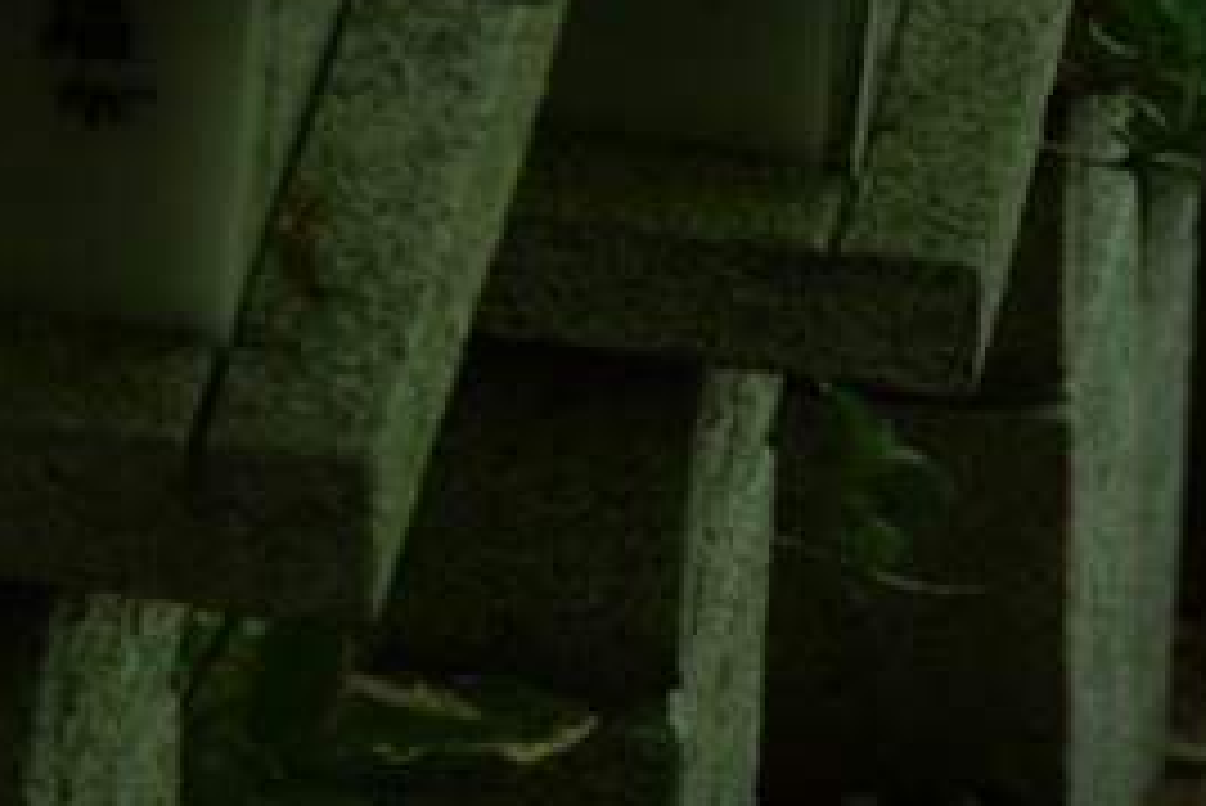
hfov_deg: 2.8
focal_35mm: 745
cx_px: 1058
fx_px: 24970
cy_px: -387
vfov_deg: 1.8
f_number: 8
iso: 400
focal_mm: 130
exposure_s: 1/250
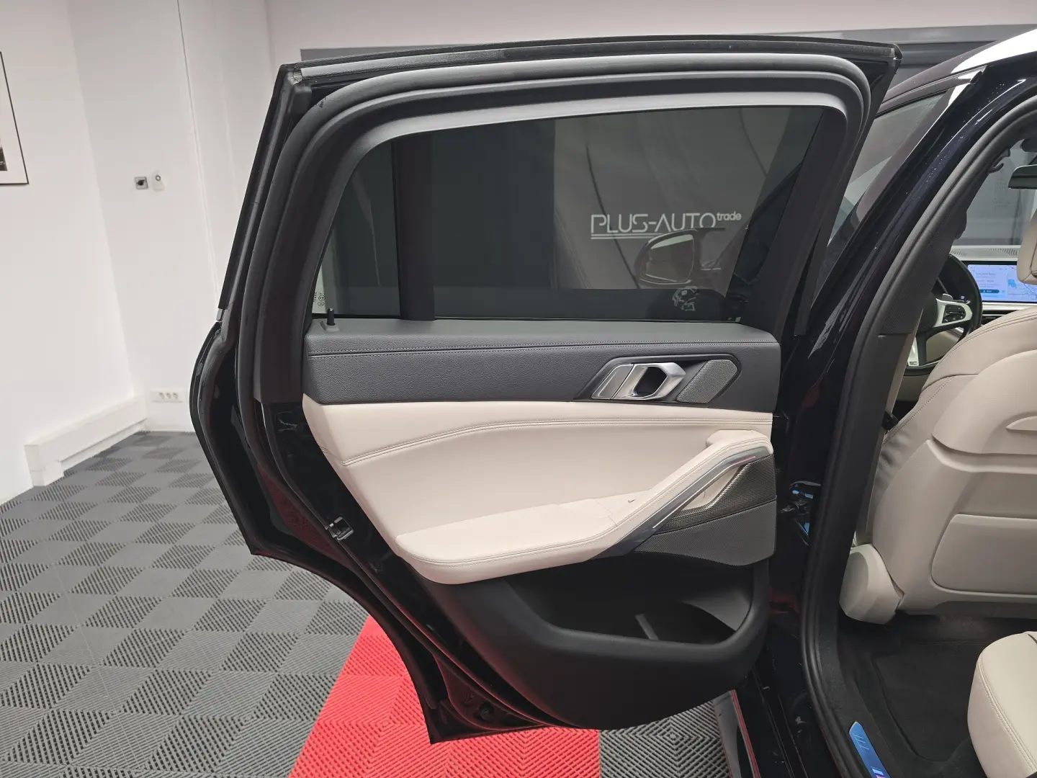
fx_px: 689
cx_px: 518
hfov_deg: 73.9
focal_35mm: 23
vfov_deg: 58.9
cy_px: 389
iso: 80
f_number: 1.7
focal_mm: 6.3
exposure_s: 1/50
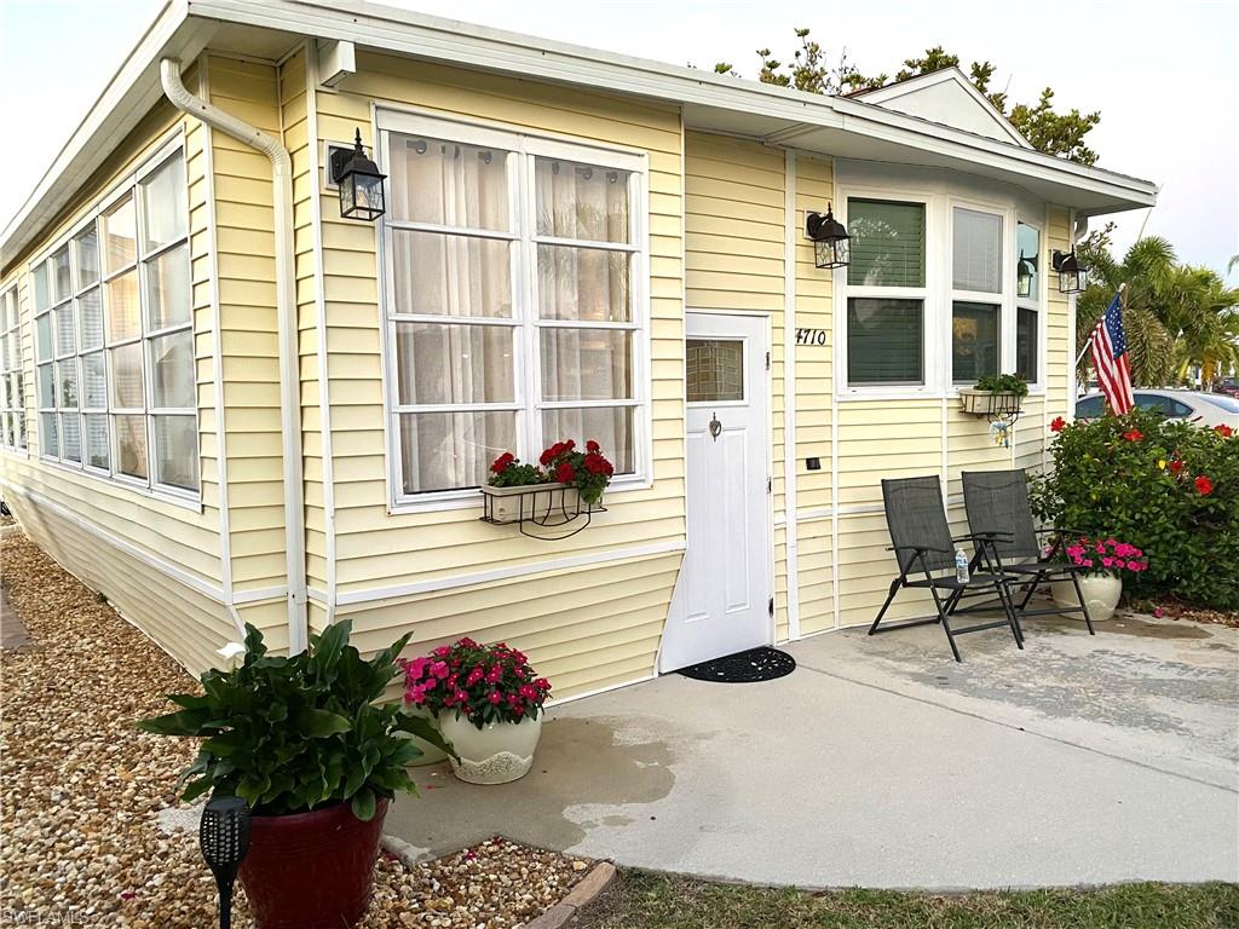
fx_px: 931
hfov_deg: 67.3
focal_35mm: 26
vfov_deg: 53.1
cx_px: 620
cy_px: 464
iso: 250
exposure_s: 1/60
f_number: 1.8
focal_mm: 4.25
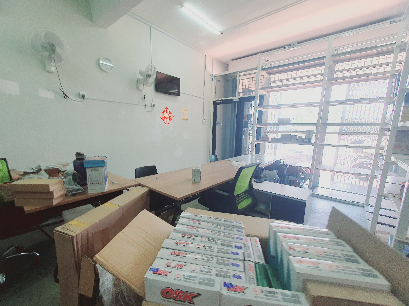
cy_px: 159
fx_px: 165
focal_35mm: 14
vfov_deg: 85.6
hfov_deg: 101.9
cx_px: 189
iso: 50
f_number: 2.2
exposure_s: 1/50
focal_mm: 1.8
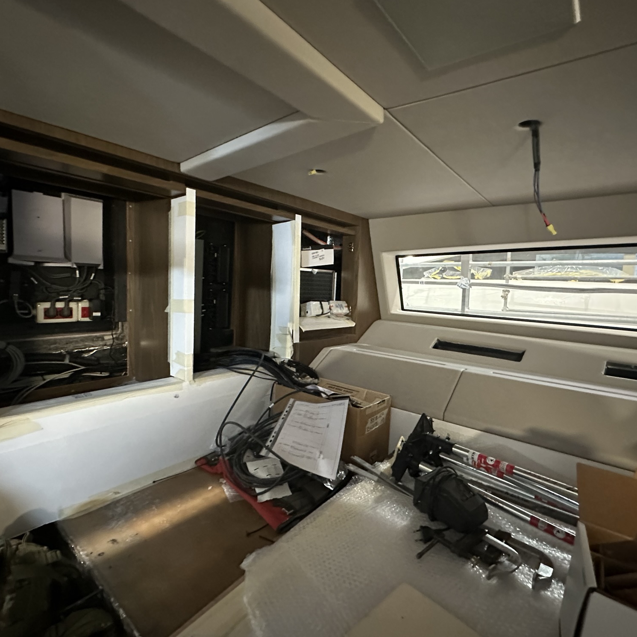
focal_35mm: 17
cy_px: 309
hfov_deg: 83.9
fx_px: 354
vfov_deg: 83.9
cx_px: 338
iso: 1000
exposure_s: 1/34
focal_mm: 2.22
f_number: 2.2
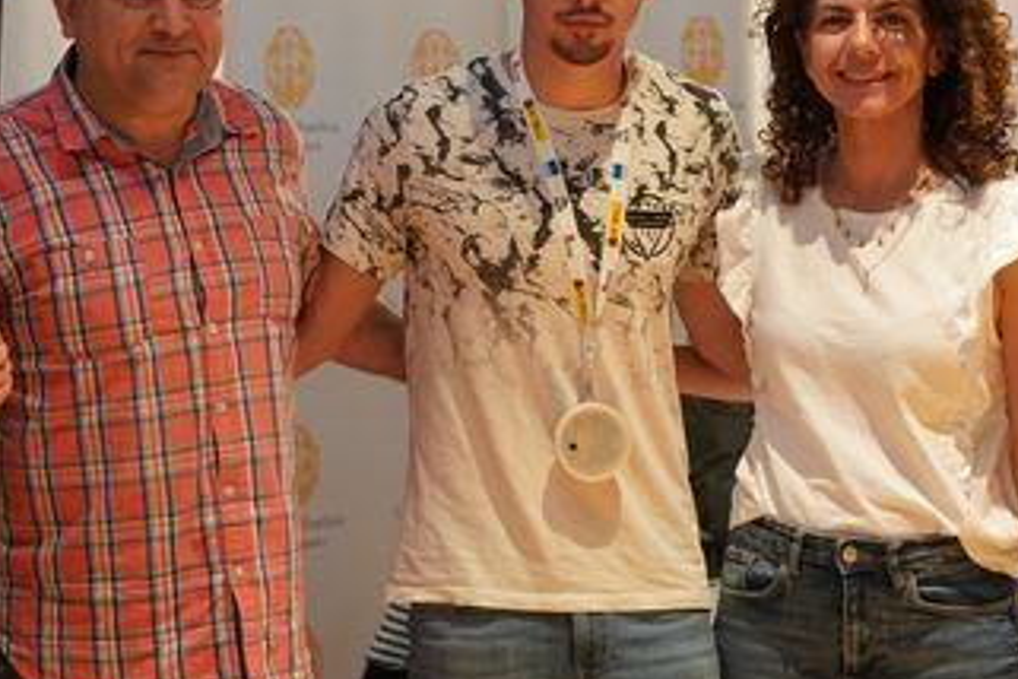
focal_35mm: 112
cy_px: 148
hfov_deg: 17.9
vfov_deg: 12.2
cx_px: 19
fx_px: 3167
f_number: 4
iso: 5000
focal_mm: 45
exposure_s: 1/160
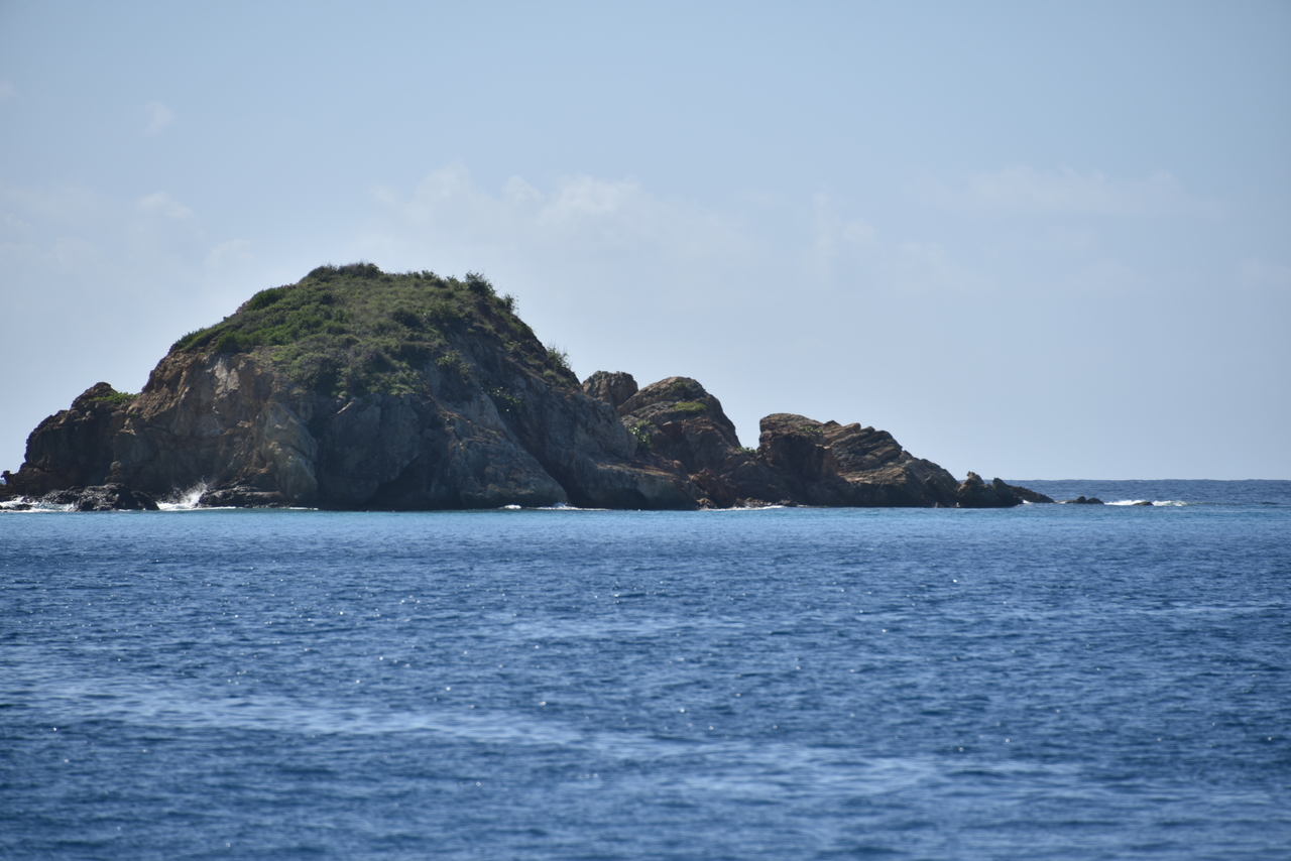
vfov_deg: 4.6
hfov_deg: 6.9
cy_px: 430
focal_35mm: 300
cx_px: 646
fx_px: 10760
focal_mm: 300
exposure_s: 1/640
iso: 100
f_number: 8
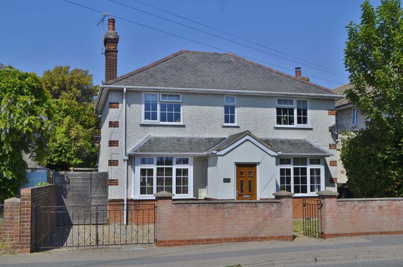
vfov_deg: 31.7
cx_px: 202
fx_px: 469
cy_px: 134
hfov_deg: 46.5
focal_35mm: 42
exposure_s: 1/400
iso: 100
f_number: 10
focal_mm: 28
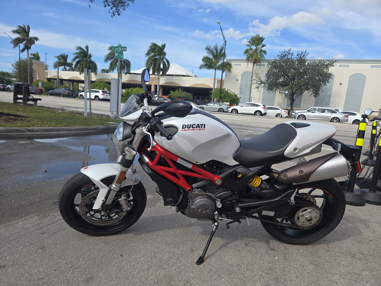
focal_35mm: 23
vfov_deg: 58.9
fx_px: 253
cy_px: 143
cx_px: 190
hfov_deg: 73.9
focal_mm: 5.4
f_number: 1.8
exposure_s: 1/1321
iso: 25
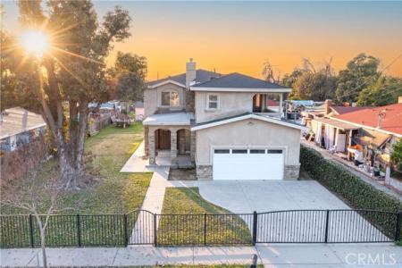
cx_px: 201
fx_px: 313
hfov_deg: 65.5
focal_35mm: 28
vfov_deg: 46.4
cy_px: 134
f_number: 4.5
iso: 100
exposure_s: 1/200
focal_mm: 10.26
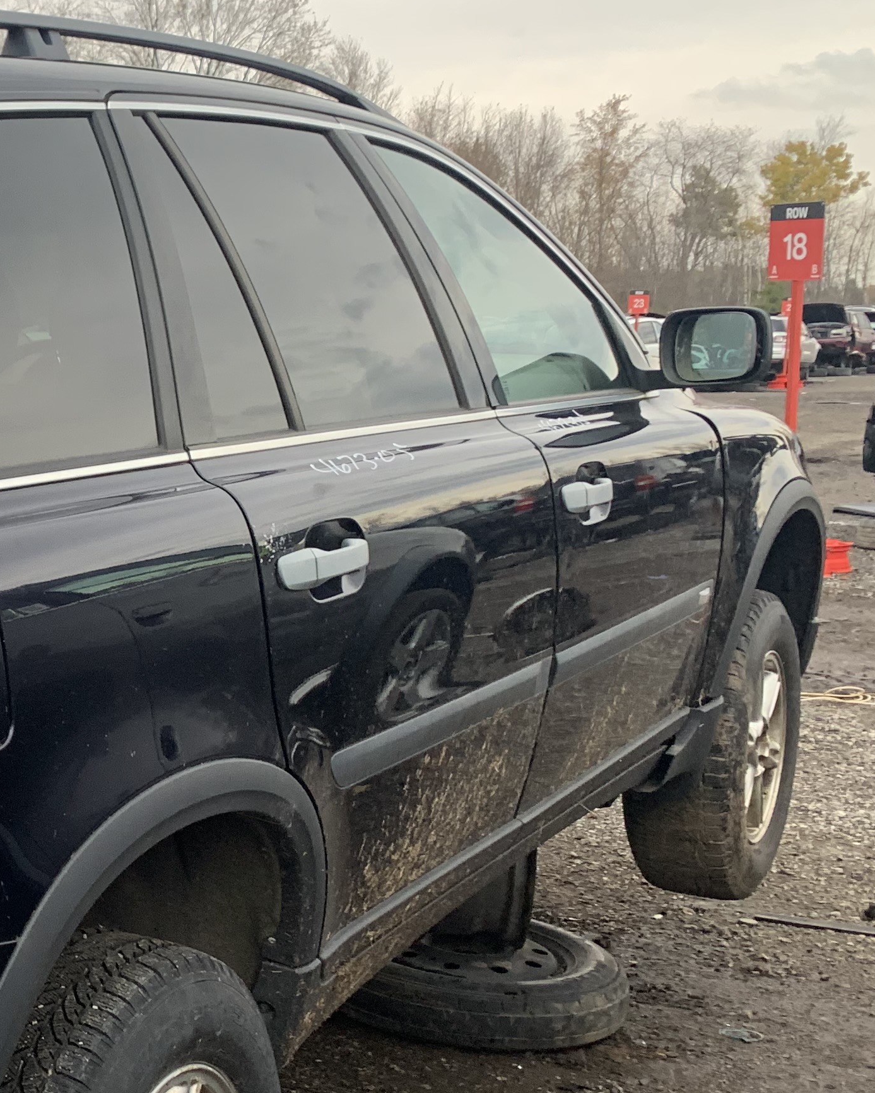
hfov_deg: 22.4
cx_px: -331
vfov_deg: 31.9
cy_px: 604
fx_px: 1910
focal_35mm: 59
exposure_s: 1/121
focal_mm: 4.25
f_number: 1.8
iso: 80
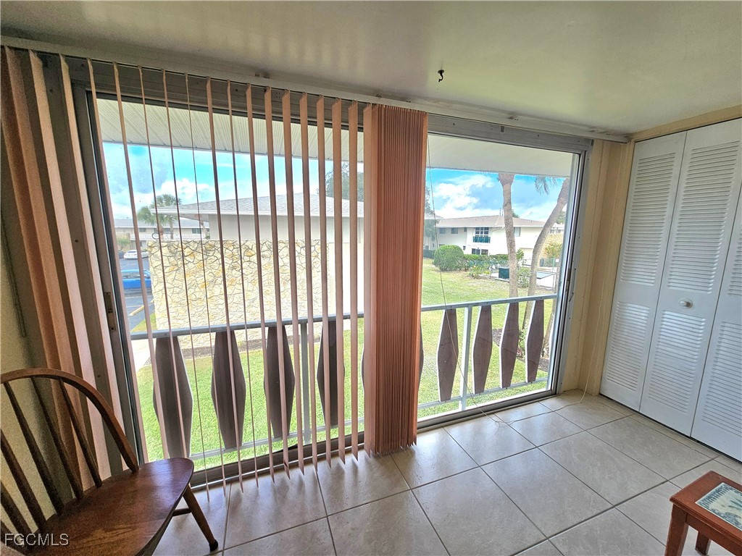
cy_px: 278
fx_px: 279
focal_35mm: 13
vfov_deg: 89.9
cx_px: 371
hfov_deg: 106.2
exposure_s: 1/286
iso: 64
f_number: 2.2
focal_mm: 2.2
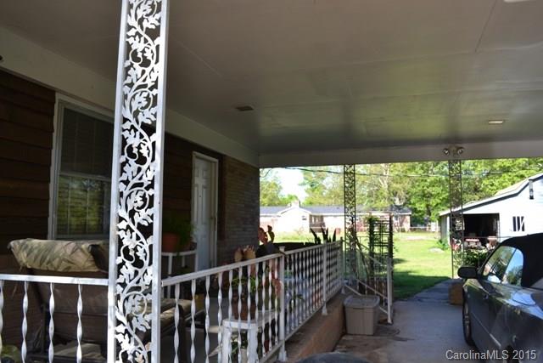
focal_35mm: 27
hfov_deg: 67.4
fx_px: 407
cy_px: 182
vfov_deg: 48.0
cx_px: 272
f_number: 5.6
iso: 100
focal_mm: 18
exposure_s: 1/125
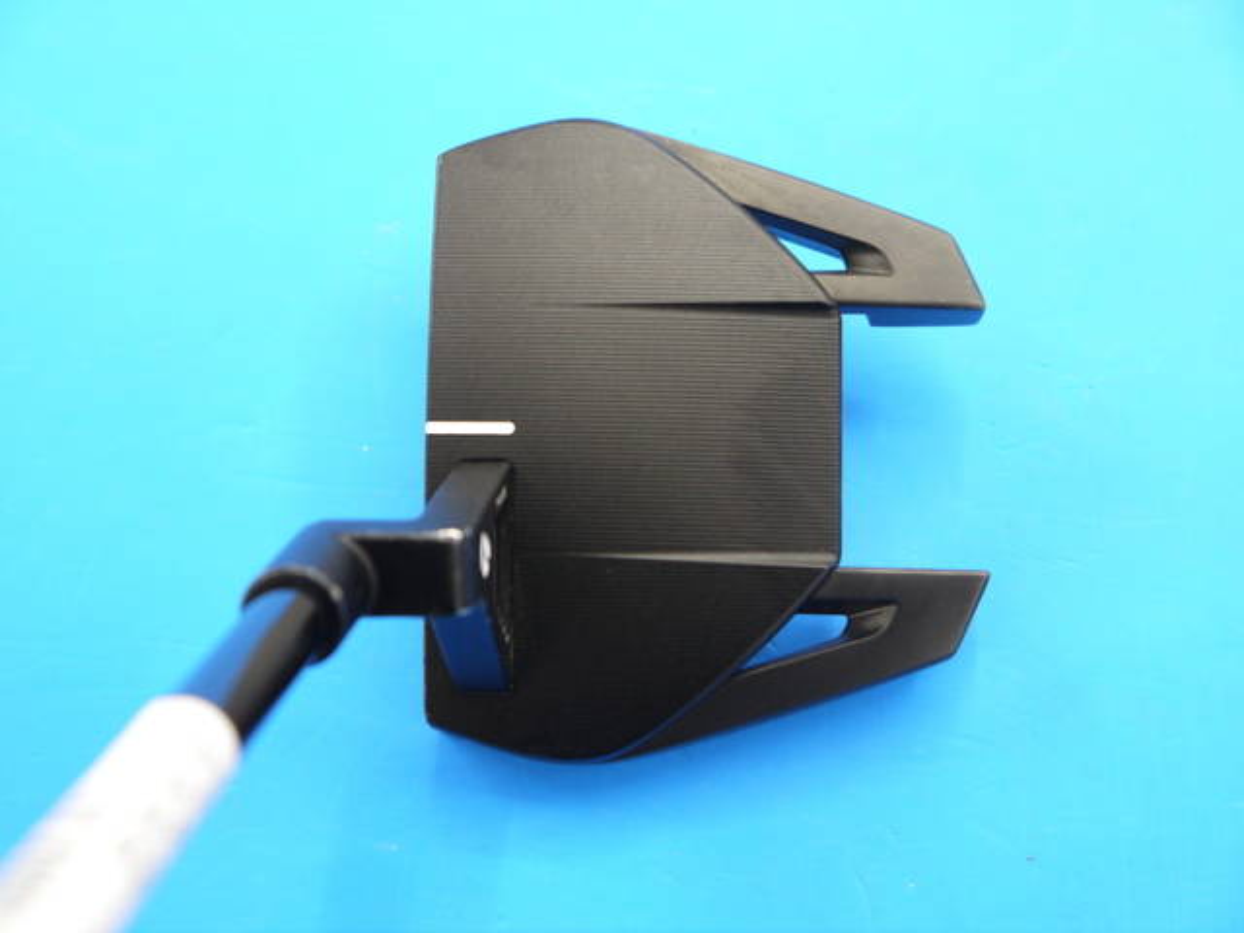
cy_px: 466
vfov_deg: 29.1
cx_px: 622
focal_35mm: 50
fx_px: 1797
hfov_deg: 38.2
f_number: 4.6
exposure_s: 1/60
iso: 640
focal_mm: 25
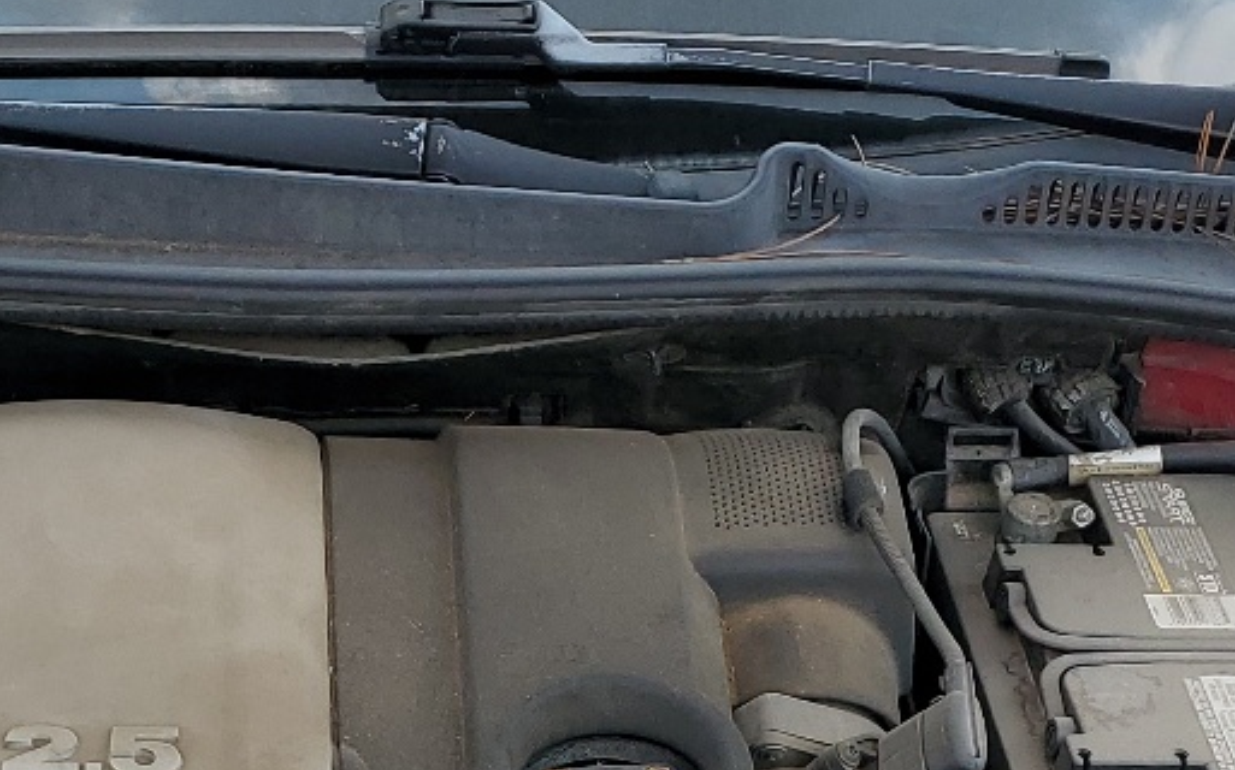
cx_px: 337
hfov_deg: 23.9
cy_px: 1042
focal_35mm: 86
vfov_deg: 14.4
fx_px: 2893
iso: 50
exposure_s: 1/1429
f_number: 1.5
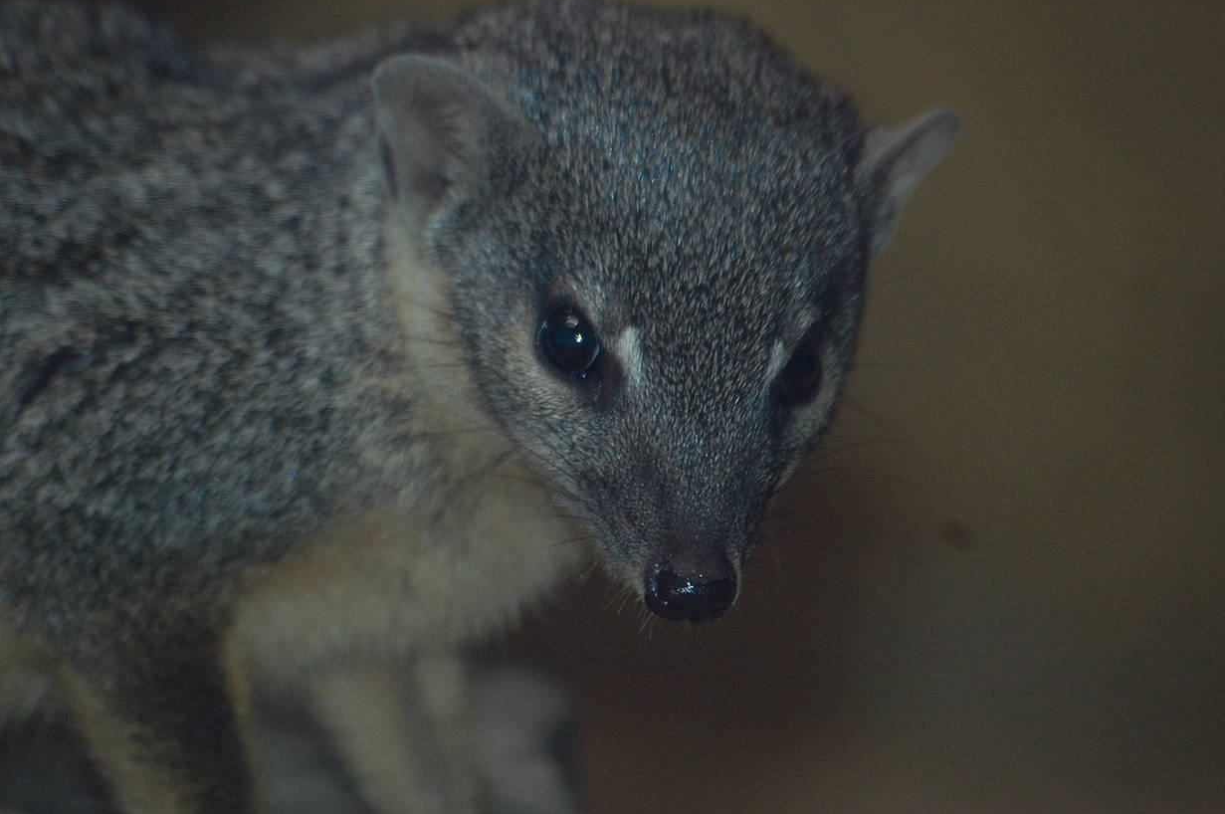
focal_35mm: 390
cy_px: 296
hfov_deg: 5.3
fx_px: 13257
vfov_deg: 3.5
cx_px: 556
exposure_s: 1/60
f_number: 5.6
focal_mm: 200
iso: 400
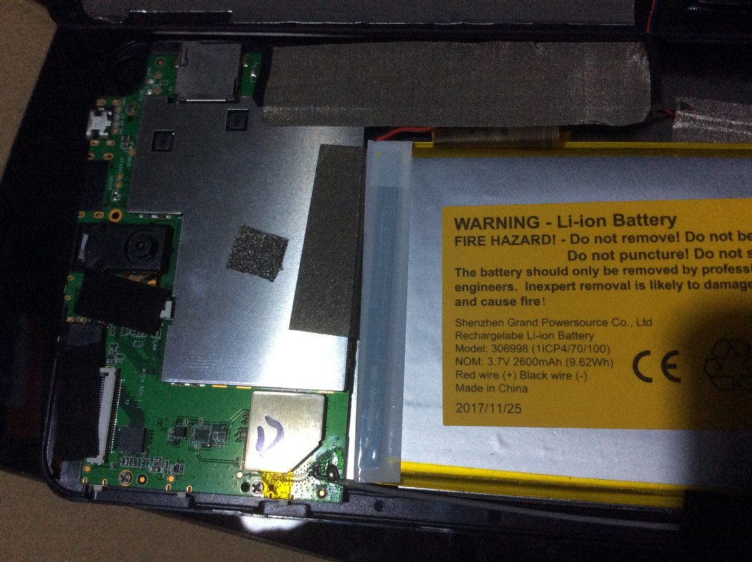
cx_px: 376
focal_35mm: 32
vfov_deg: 44.1
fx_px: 694
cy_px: 281
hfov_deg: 56.9
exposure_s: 1/25
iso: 200
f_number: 2.4
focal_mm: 3.3
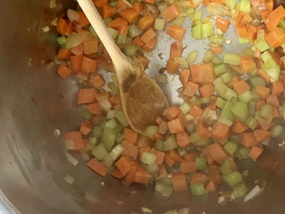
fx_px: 379
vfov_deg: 30.9
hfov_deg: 40.9
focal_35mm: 46
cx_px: 182
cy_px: 49
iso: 500
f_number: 1.6
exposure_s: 1/30
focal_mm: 5.1
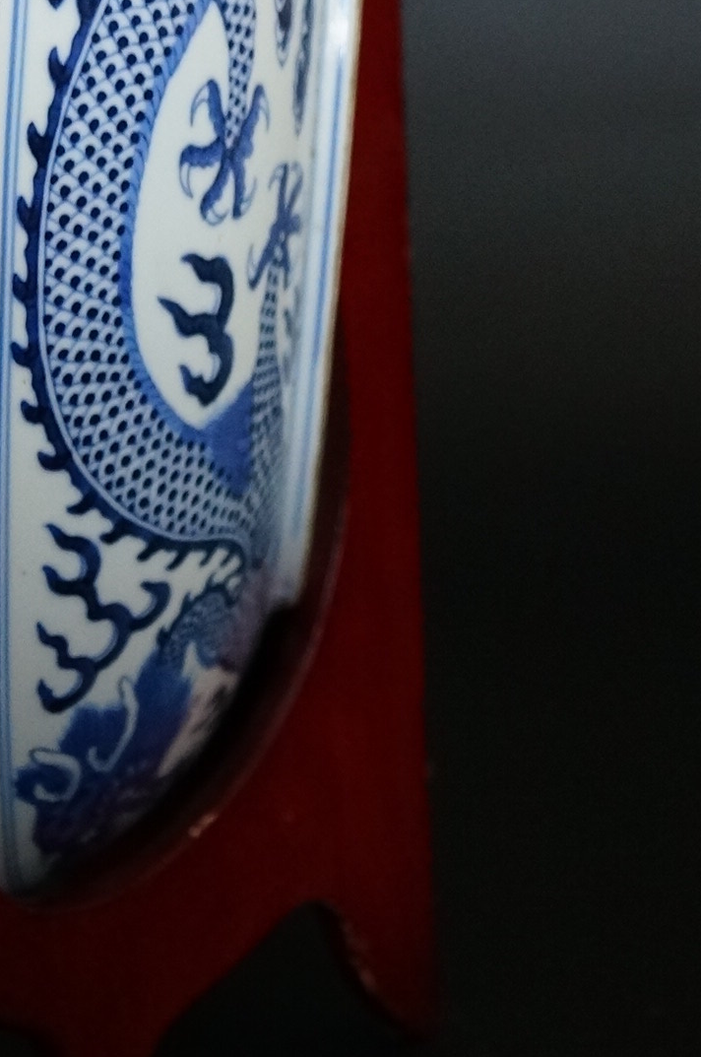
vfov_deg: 22.5
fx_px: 2608
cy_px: 175
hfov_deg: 15.2
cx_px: 145
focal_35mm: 89
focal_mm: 26
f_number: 4.5
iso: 1600
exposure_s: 1/60
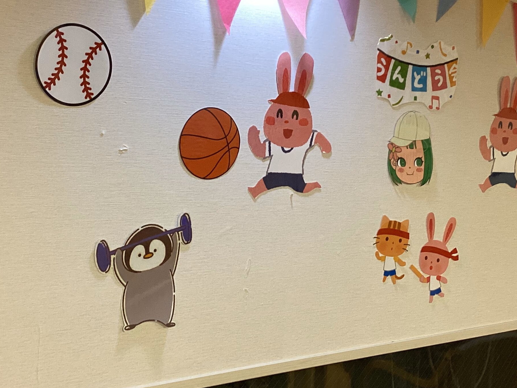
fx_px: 836
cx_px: 269
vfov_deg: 26.0
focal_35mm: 56
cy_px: 130
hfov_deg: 34.3
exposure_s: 1/50
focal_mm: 3.3
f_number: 2.4
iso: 125
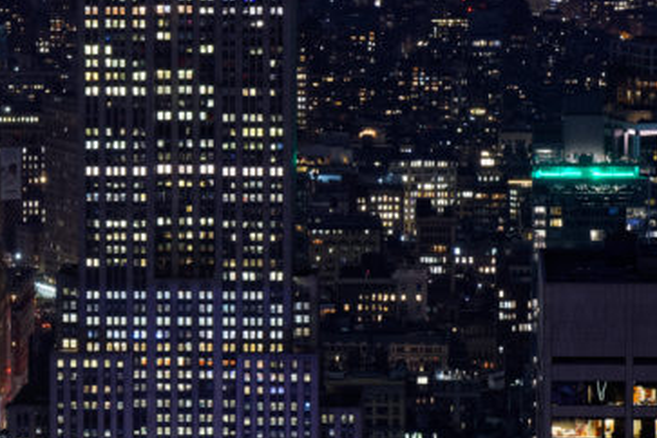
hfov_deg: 8.1
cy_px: 212
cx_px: 228
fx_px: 4635
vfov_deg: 5.4
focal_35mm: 254
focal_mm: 80
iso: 800
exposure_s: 1/1.6
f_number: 9
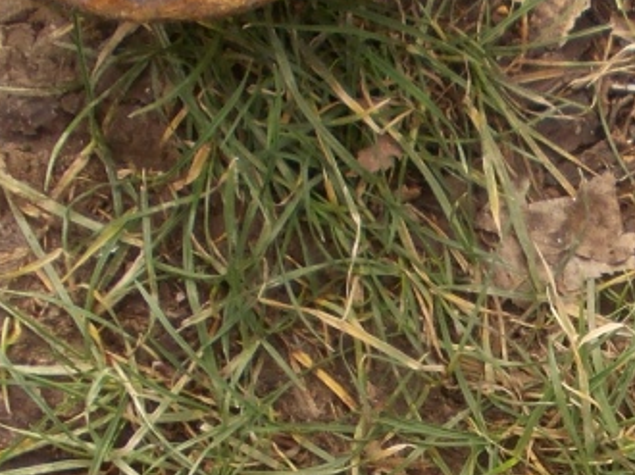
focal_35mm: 87
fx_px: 1595
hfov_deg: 20.9
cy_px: 590
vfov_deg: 16.2
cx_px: 775
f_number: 2.7
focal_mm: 4
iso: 80
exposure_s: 1/200
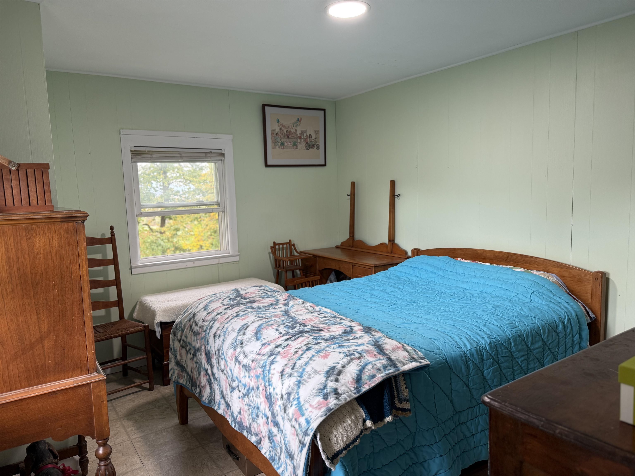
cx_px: 318
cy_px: 238
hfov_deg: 71.6
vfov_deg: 56.8
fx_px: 440
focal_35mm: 24
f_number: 1.78
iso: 125
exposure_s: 1/121
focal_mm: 6.76
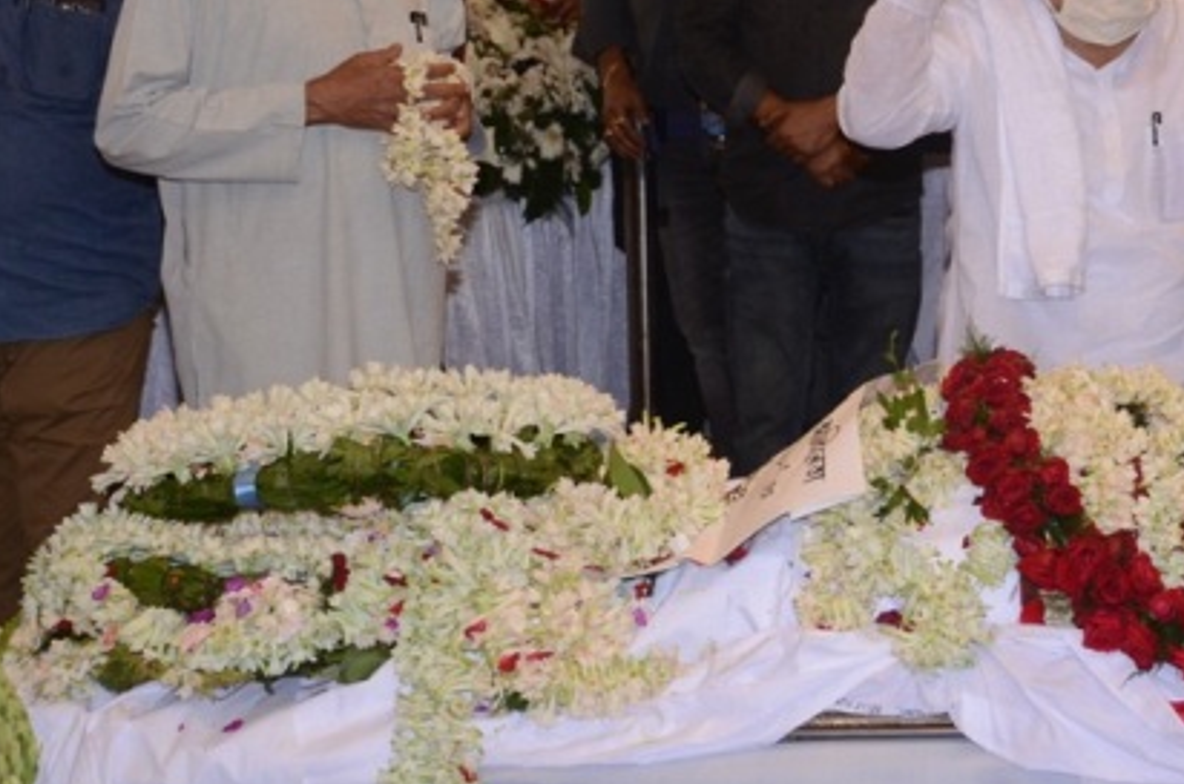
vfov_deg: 10.4
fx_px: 4299
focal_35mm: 131
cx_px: 1006
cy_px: 115
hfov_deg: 15.5
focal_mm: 45
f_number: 6.3
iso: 800
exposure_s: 1/125
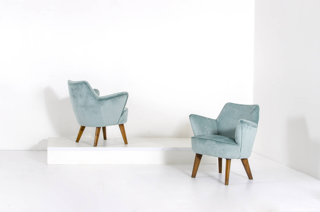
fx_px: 466
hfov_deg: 37.9
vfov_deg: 25.6
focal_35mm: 52
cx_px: 160
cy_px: 106
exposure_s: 1/160
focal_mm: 35
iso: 100
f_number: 16
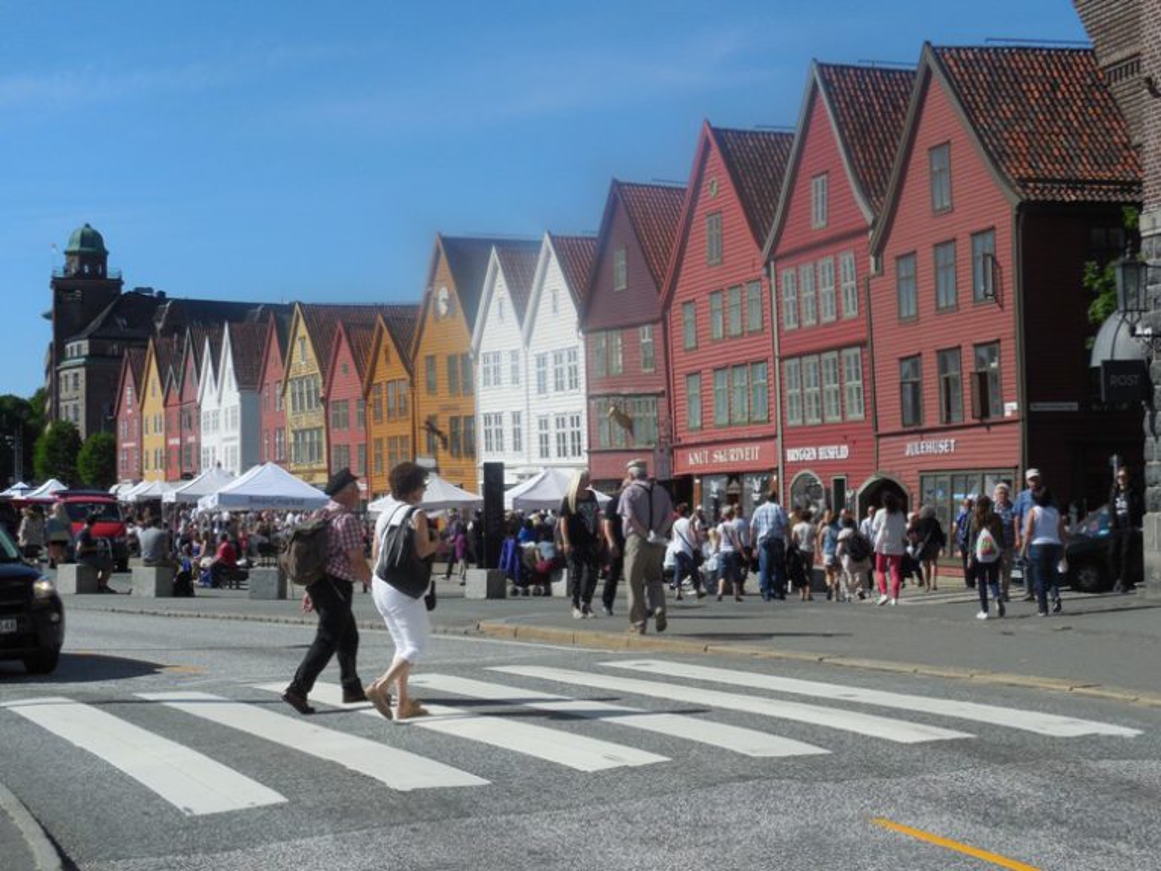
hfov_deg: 29.4
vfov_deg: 22.3
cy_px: 436
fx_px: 2214
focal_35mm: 66
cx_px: 580
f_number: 4.2
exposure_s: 1/1600
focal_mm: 10.9
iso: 125
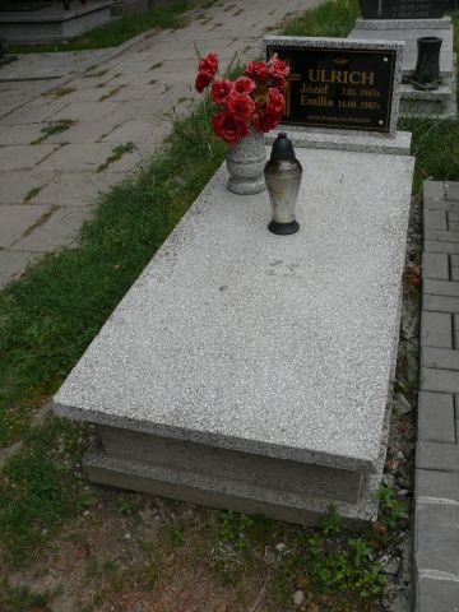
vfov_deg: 52.6
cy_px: 306
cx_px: 230
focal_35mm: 35
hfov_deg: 40.7
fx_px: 619
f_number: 4
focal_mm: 7.4
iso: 100
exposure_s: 1/125
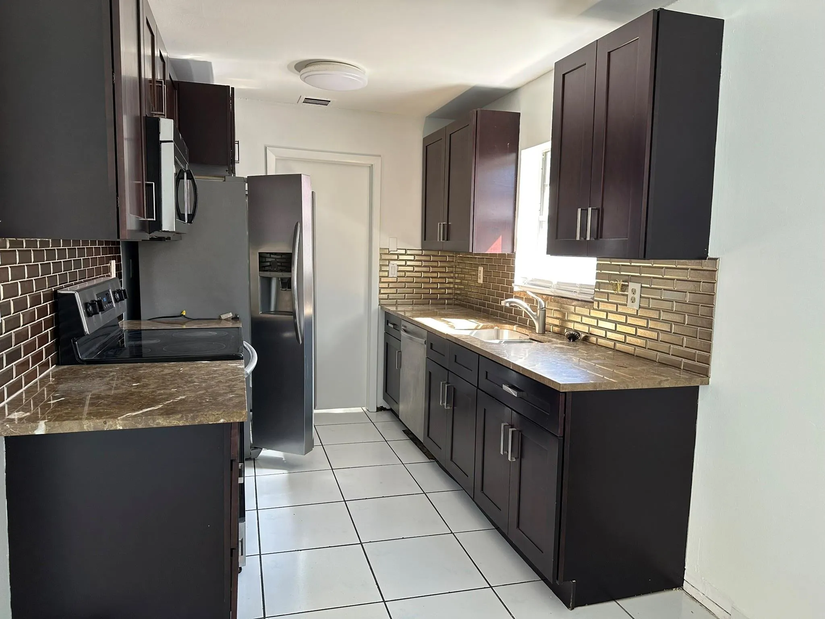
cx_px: 412
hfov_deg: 71.6
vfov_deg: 56.8
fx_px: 572
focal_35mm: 24
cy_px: 310
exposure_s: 1/60
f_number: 1.78
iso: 125
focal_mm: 6.86
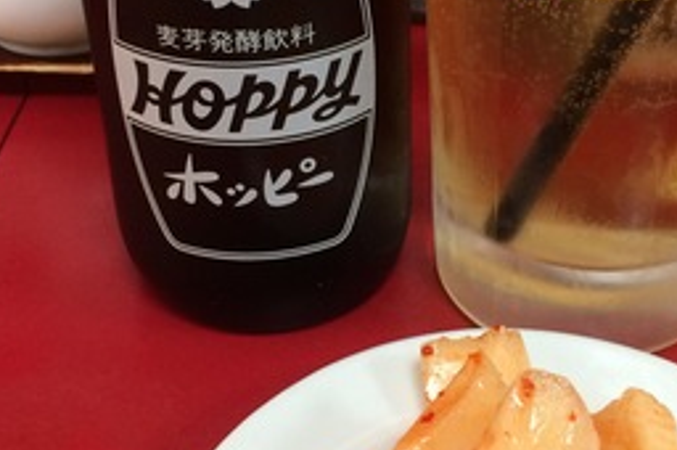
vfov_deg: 22.9
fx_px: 1108
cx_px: 423
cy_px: 208
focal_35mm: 59
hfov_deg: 33.8
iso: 200
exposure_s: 1/33
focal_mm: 4.15
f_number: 2.2
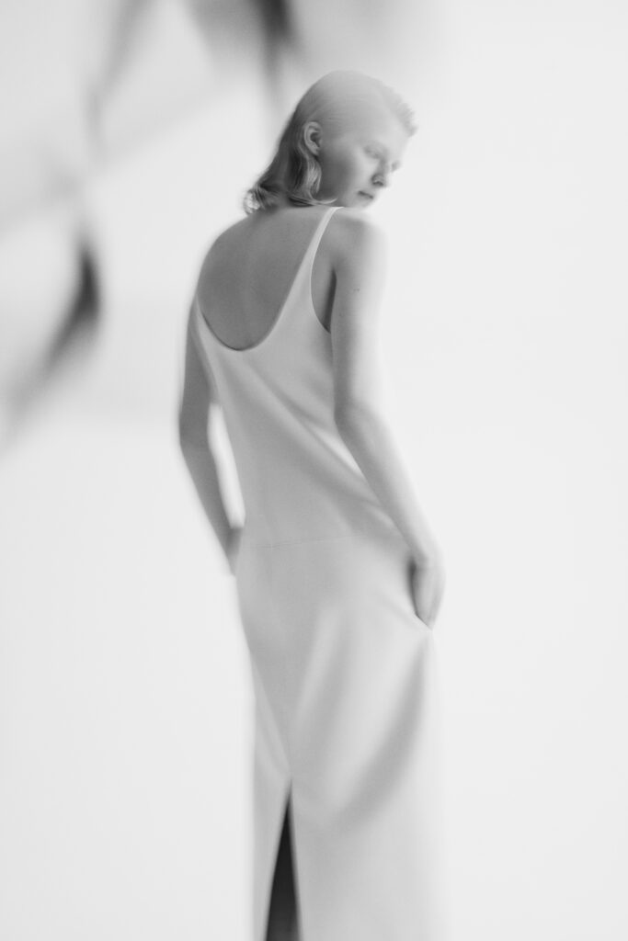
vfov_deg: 41.1
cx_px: 314
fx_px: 1255
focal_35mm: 48
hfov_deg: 28.1
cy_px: 470
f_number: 5.6
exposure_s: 1/15
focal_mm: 48
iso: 100
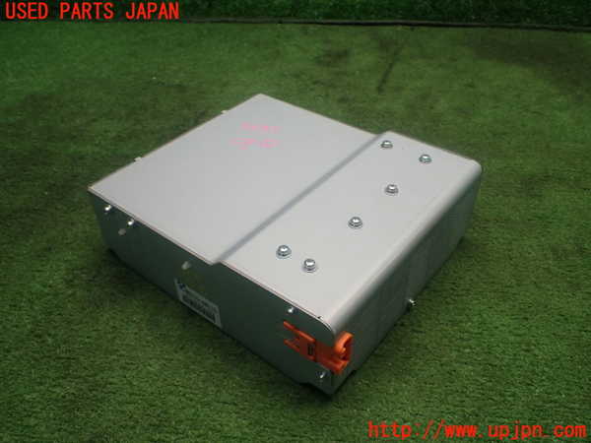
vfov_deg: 46.8
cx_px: 296
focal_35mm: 30
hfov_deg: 60.0
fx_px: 512
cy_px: 222
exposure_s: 1/125
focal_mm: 5.4
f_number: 2.3
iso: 250
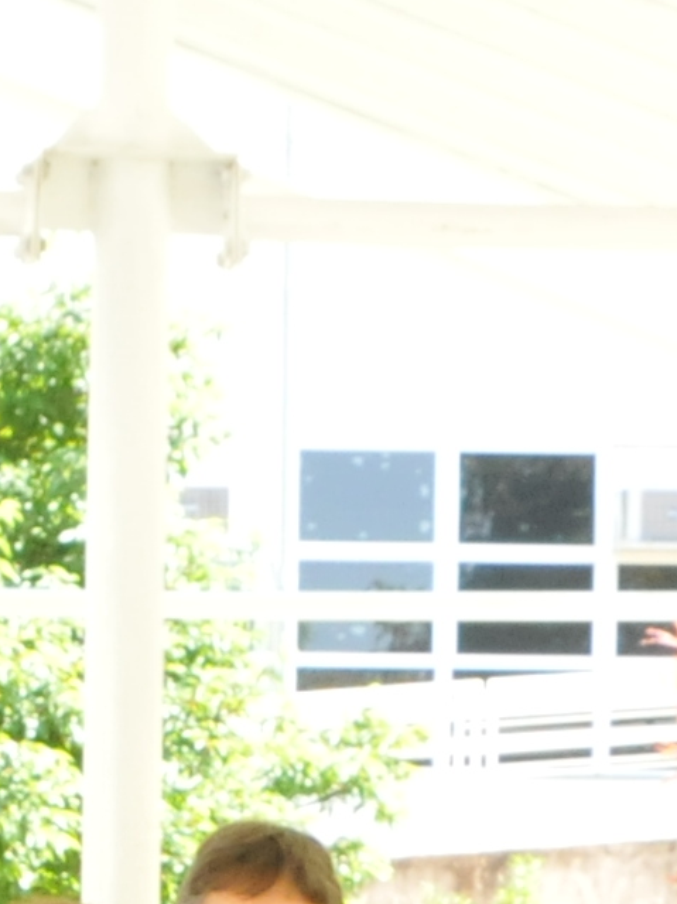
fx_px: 6052
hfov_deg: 6.3
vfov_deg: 8.1
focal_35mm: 232
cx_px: -291
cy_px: 1940
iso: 800
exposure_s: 1/60
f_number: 11
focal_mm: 24
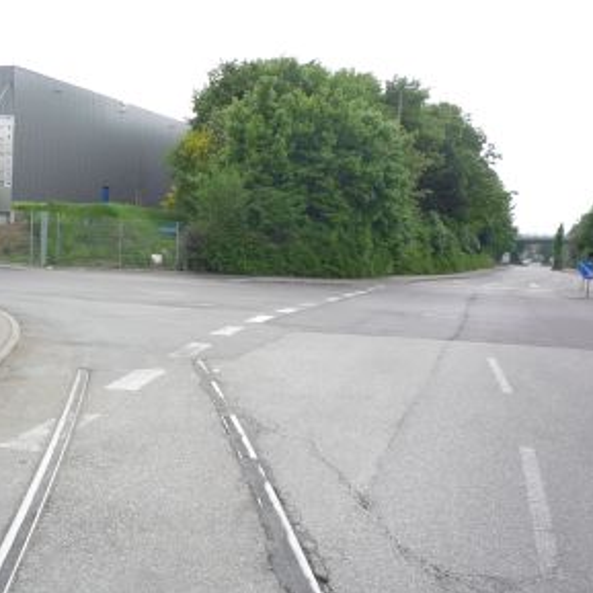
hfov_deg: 35.2
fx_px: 911
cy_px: 328
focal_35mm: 47
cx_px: 142
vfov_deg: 36.0
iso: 100
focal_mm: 5.2
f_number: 4
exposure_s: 1/200
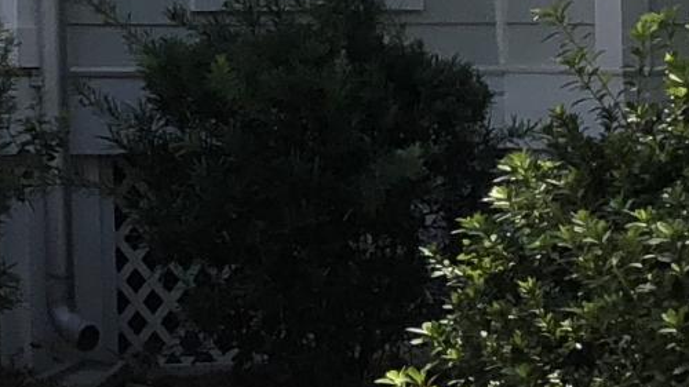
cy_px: -302
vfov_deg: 6.5
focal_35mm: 183
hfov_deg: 10.6
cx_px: -787
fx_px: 3343
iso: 20
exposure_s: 1/1600
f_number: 1.8
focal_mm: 3.99
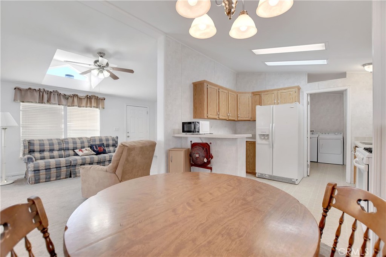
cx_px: 193
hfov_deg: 100.4
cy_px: 128
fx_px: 161
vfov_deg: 77.3
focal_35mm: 15
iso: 1250
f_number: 5.6
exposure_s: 1/125
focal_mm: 10
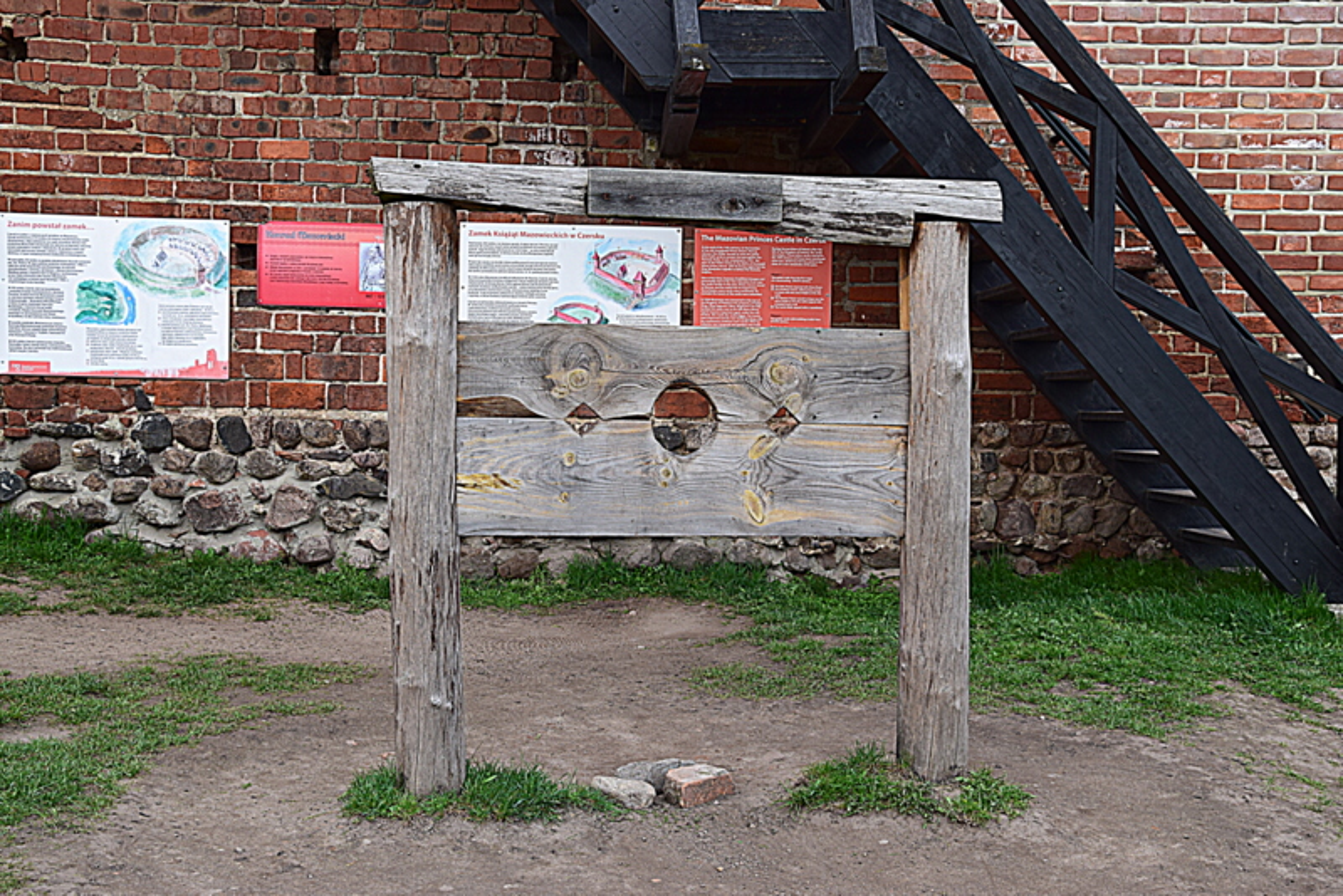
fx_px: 1399
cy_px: 448
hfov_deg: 51.3
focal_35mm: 38
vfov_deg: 35.5
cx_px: 672
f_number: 8
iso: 400
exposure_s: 1/50
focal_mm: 25
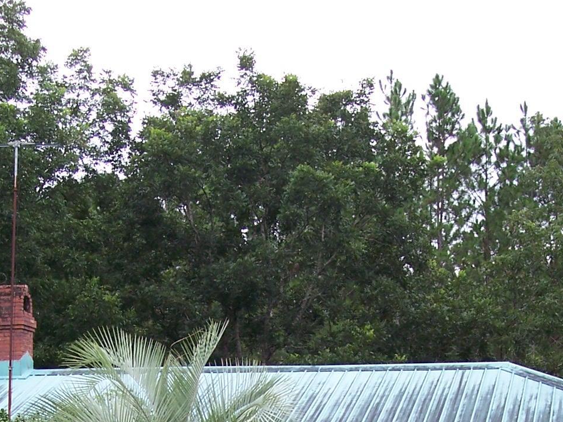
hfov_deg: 20.8
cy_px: 497
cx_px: 205
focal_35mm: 94
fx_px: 1529
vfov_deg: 15.2
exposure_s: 1/350
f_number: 3.4
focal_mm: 8
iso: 100
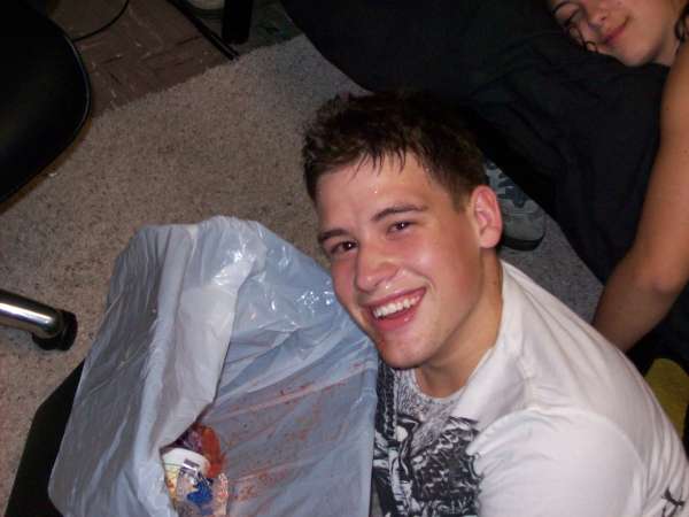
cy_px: 258
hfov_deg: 34.3
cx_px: 344
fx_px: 1115
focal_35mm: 56
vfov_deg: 26.1
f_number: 3.4
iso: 200
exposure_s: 1/84.5
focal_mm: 9.4
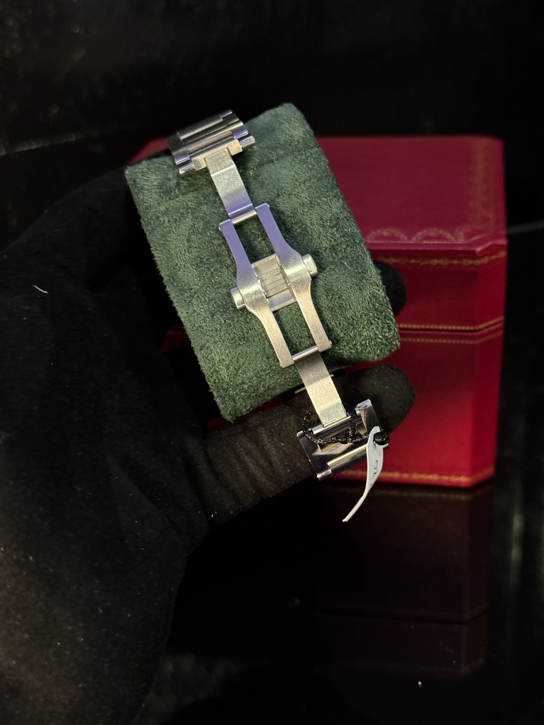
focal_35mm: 48
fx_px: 1006
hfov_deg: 30.3
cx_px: 272
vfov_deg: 39.7
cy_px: 362
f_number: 1.78
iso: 800
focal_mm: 6.76
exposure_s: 1/25
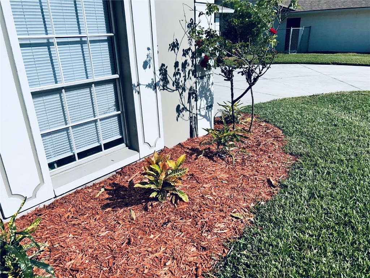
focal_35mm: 26
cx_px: 185
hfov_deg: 67.3
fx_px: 278
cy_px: 139
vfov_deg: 53.1
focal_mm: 5.7
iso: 32
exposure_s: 1/12658
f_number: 1.5
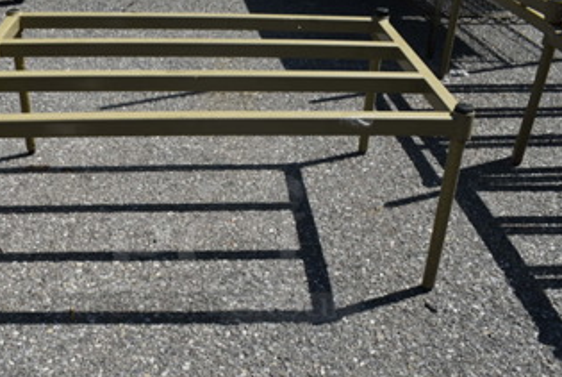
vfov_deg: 32.5
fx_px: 641
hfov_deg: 46.9
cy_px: 248
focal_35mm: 41
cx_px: 205
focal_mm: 18
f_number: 9
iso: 200
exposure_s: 1/800
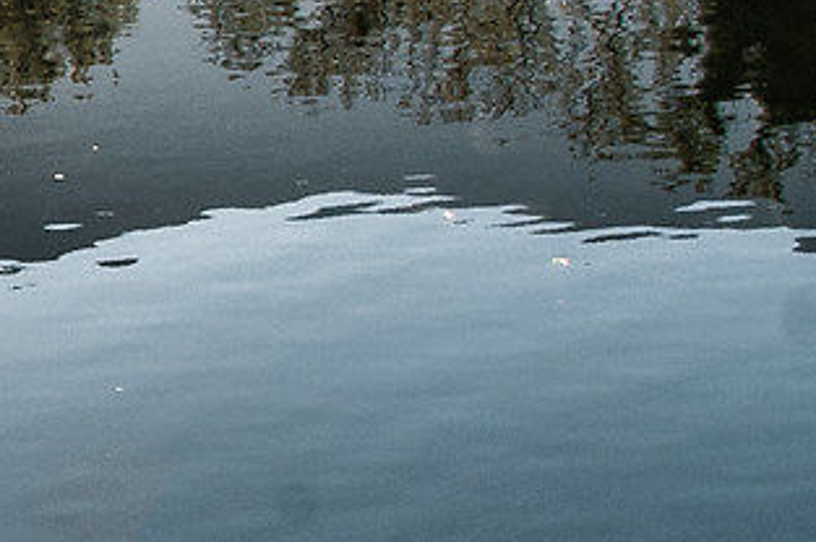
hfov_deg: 10.3
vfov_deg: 7.4
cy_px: 86
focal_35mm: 184
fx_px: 4166
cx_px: -816
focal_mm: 24
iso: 250
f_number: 10
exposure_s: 1/250
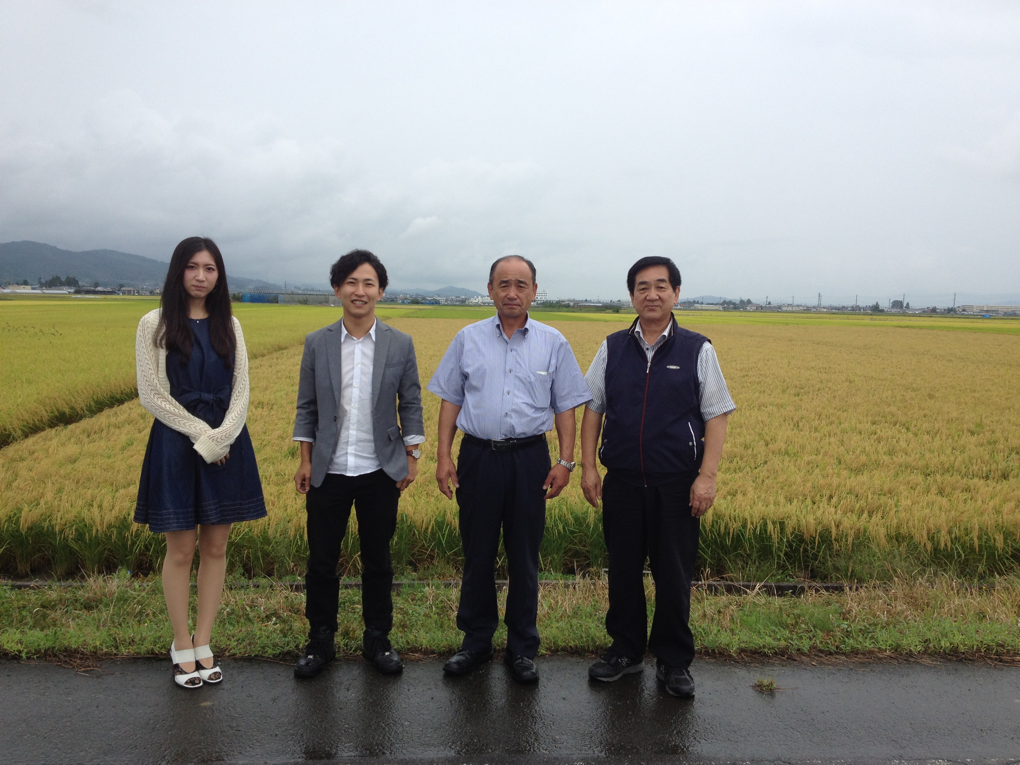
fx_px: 1031
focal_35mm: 35
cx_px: 510
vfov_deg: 40.7
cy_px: 382
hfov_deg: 52.6
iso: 50
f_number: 2.4
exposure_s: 1/717
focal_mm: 4.28
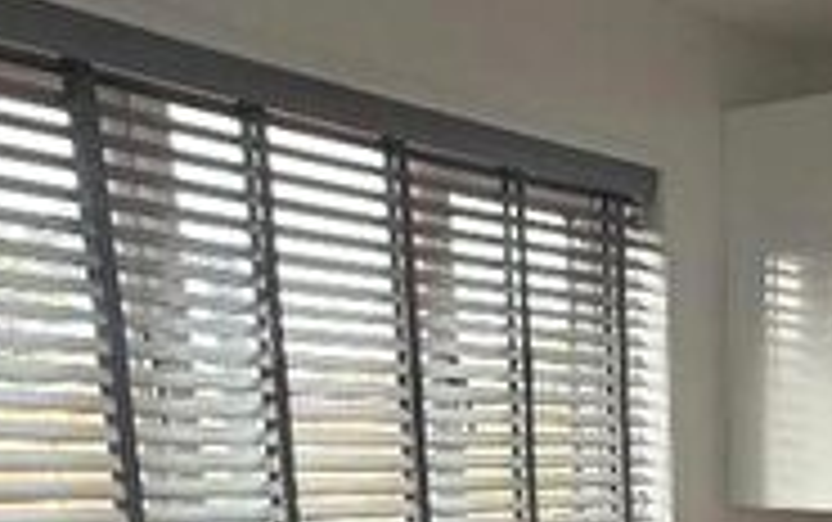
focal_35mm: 56
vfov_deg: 20.9
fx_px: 1271
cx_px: 926
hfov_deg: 31.8
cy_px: 700
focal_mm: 2.22
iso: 125
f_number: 2.2
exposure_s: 1/99
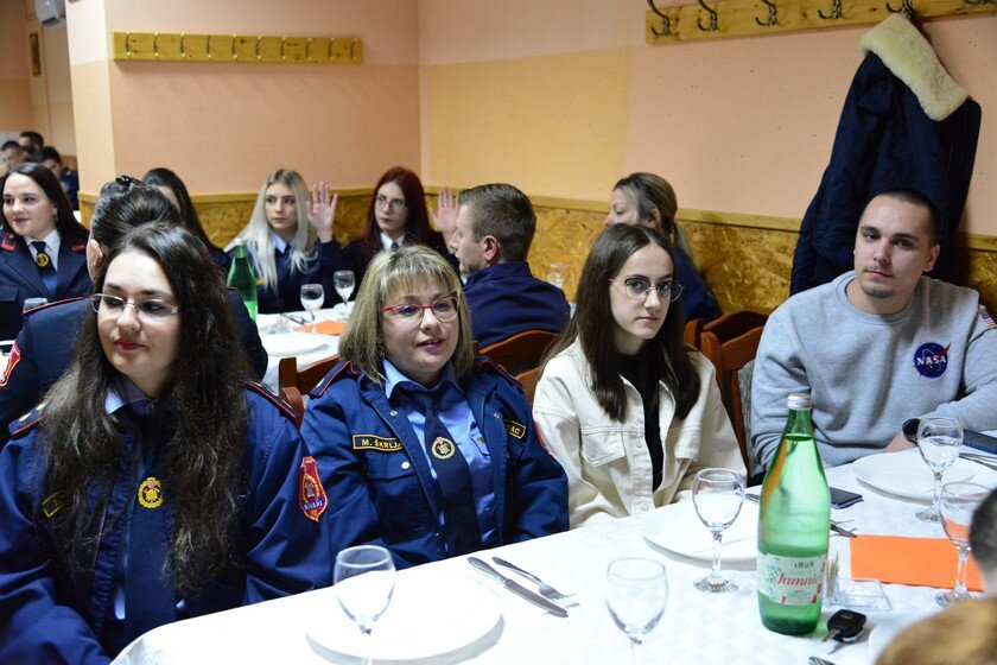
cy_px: 332
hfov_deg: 50.7
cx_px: 498
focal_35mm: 38
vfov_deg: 35.1
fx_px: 1052
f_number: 4
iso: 6400
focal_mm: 38
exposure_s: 1/100
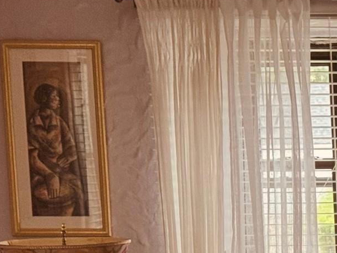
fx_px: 1577
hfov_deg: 11.6
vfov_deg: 8.9
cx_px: 537
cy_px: 393
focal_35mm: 162
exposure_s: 1/67
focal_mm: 6.76
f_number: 1.78
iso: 100
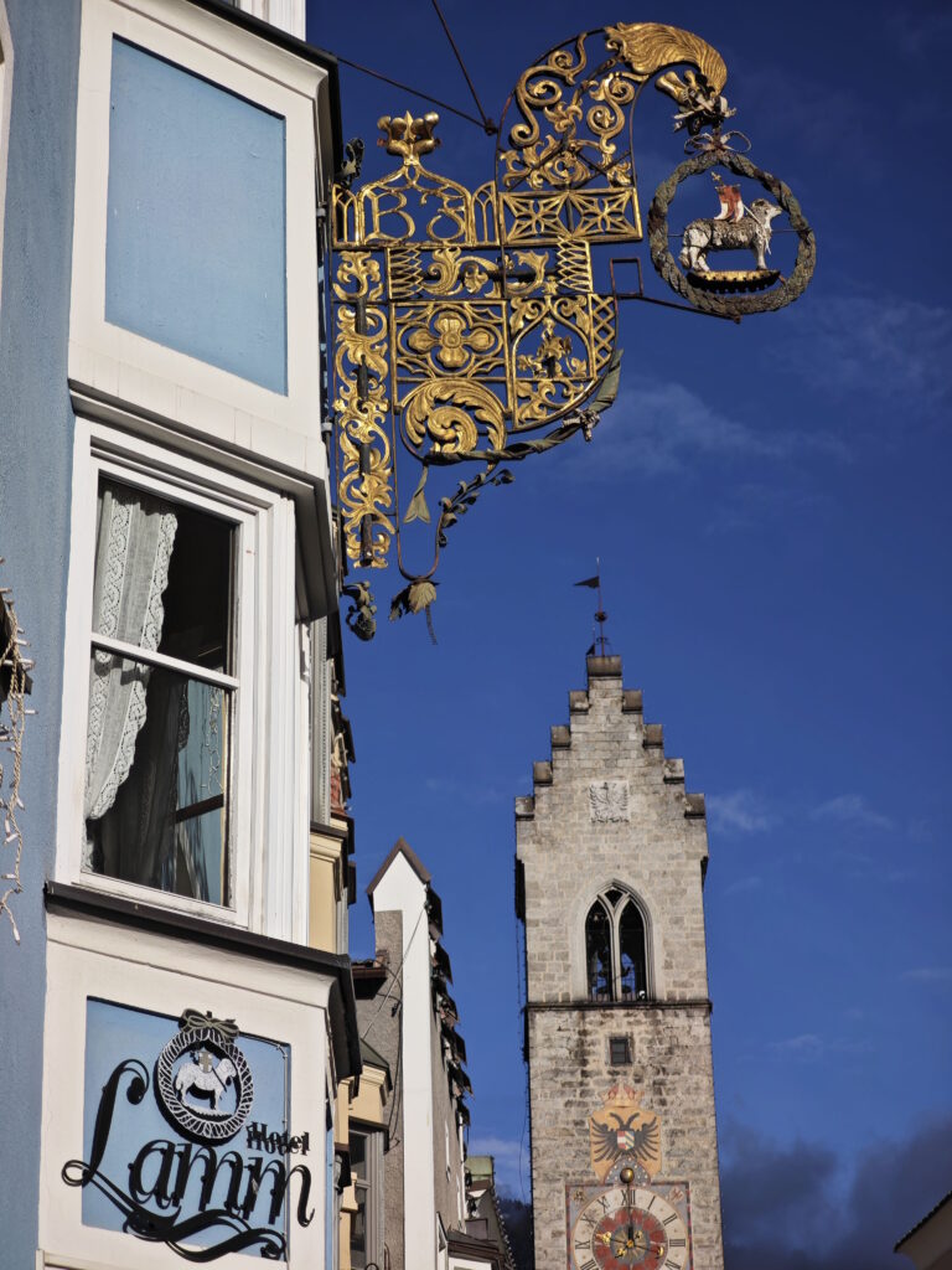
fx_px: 2750
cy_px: 635
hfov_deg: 19.6
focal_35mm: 75
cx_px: 476
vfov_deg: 26.0
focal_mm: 12.28
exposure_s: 1/7012
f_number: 1.8
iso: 50
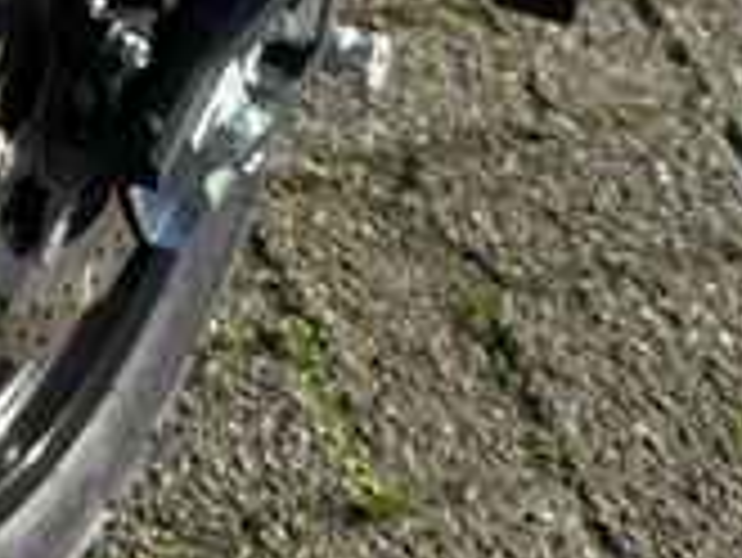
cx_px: -202
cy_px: -400
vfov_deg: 14.3
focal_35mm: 93
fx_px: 1995
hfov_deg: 19.5
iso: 80
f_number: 1.78
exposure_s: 1/3021
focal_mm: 6.76
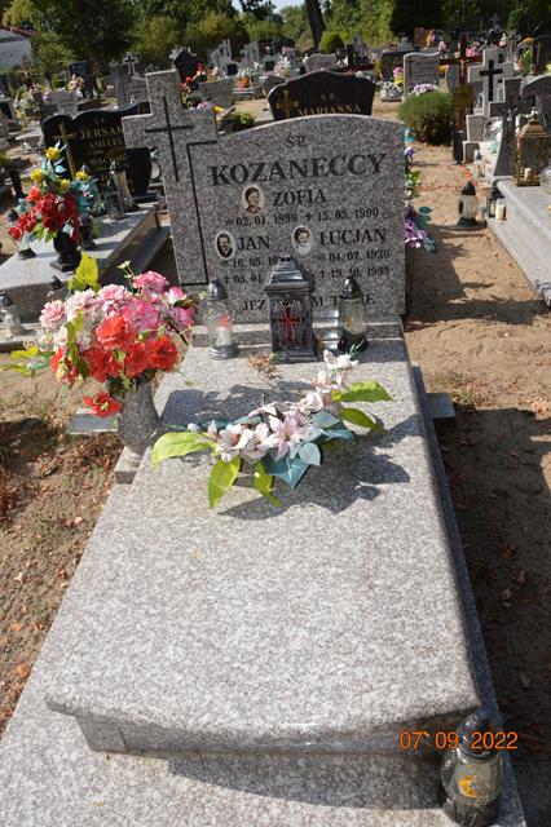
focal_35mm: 27
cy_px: 414
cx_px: 276
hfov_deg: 47.9
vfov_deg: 67.4
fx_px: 620
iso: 100
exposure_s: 1/200
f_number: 9
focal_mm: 18
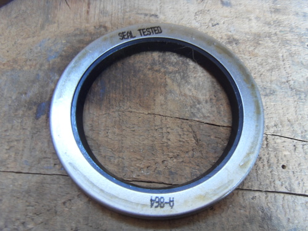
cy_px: 116
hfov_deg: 47.9
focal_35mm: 39
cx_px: 154
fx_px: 347
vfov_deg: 36.8
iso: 200
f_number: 3.5
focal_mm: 6.6
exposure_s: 1/6
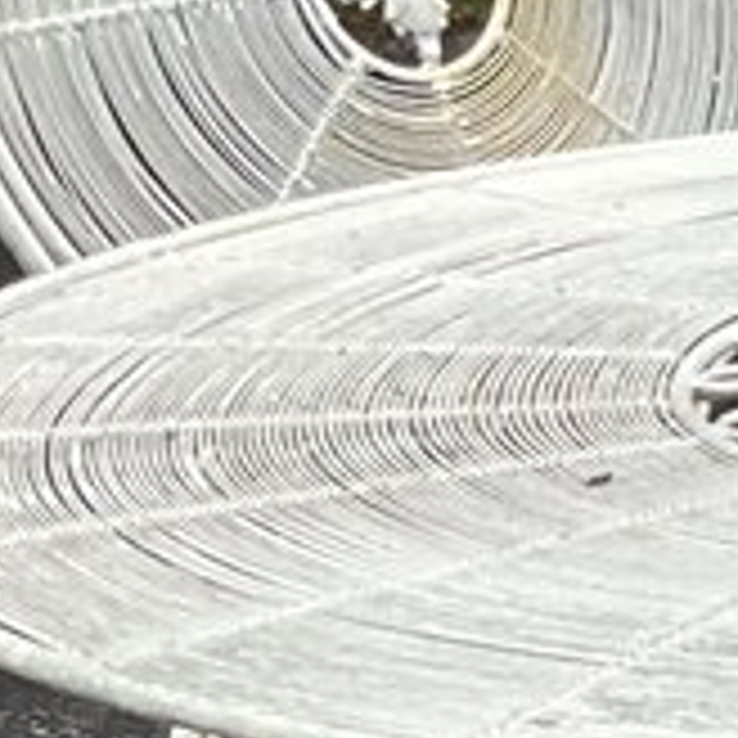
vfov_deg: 7.1
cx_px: 2216
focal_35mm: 237
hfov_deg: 6.7
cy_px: 1483
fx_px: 5717
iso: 16
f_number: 1.8
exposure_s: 1/869
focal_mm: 3
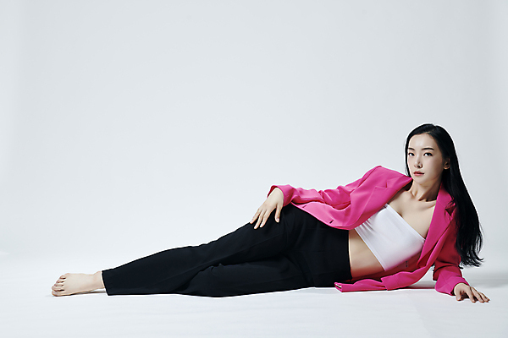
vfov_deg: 14.9
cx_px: 254
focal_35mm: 92
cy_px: 169
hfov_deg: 22.1
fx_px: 1298
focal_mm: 92
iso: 200
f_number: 8
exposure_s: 1/125
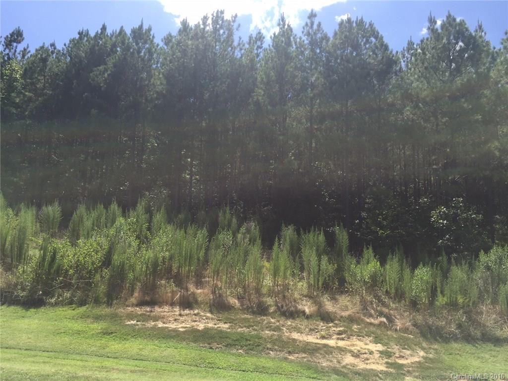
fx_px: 426
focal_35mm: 29
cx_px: 254
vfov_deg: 48.2
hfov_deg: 61.7
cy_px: 190
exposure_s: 1/1276
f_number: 2.2
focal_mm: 4.15
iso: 32
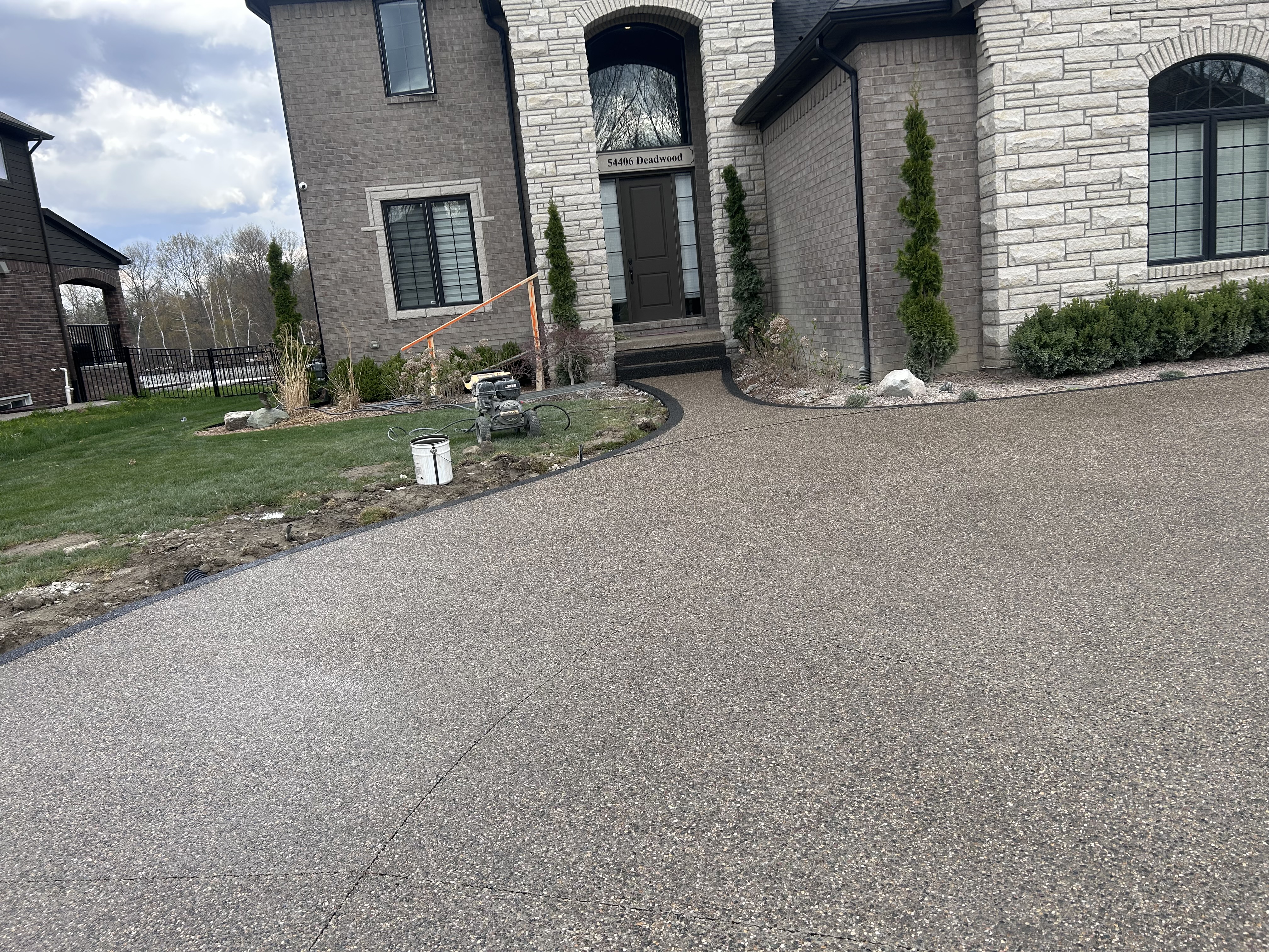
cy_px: 476
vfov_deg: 53.1
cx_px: 634
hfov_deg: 67.3
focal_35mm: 26
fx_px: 953
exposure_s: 1/917
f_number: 1.5
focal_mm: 5.7
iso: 50
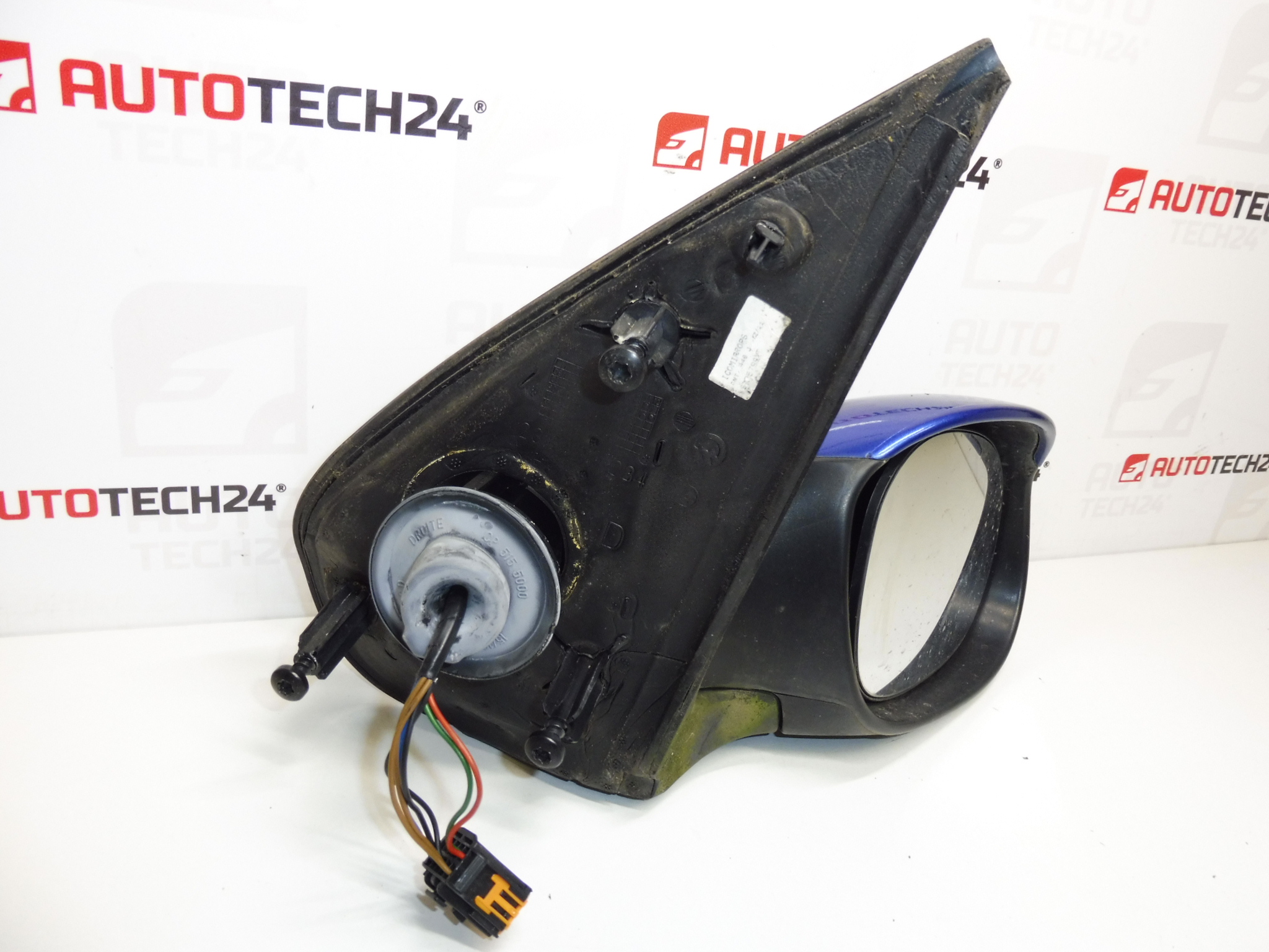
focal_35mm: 27
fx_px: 990
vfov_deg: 51.4
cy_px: 476
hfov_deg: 65.3
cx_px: 634
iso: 200
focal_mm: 4.8
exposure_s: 1/60
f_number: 4
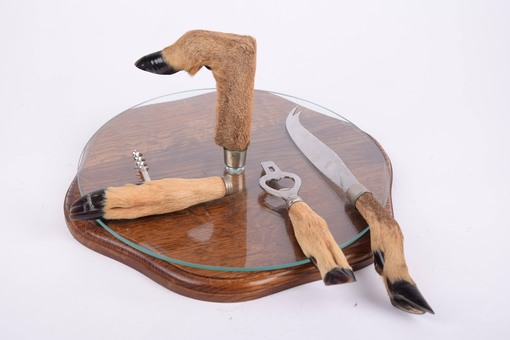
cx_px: 255
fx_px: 1062
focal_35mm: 75
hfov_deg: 27.0
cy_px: 170
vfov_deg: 18.2
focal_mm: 50
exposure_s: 1/125
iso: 100
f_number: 8
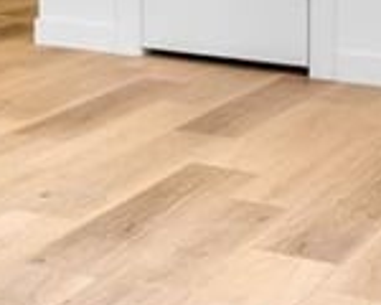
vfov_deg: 12.3
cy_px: -149
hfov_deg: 12.3
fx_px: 1353
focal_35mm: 120
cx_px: -564
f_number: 8
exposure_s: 1/13
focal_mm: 16
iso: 200
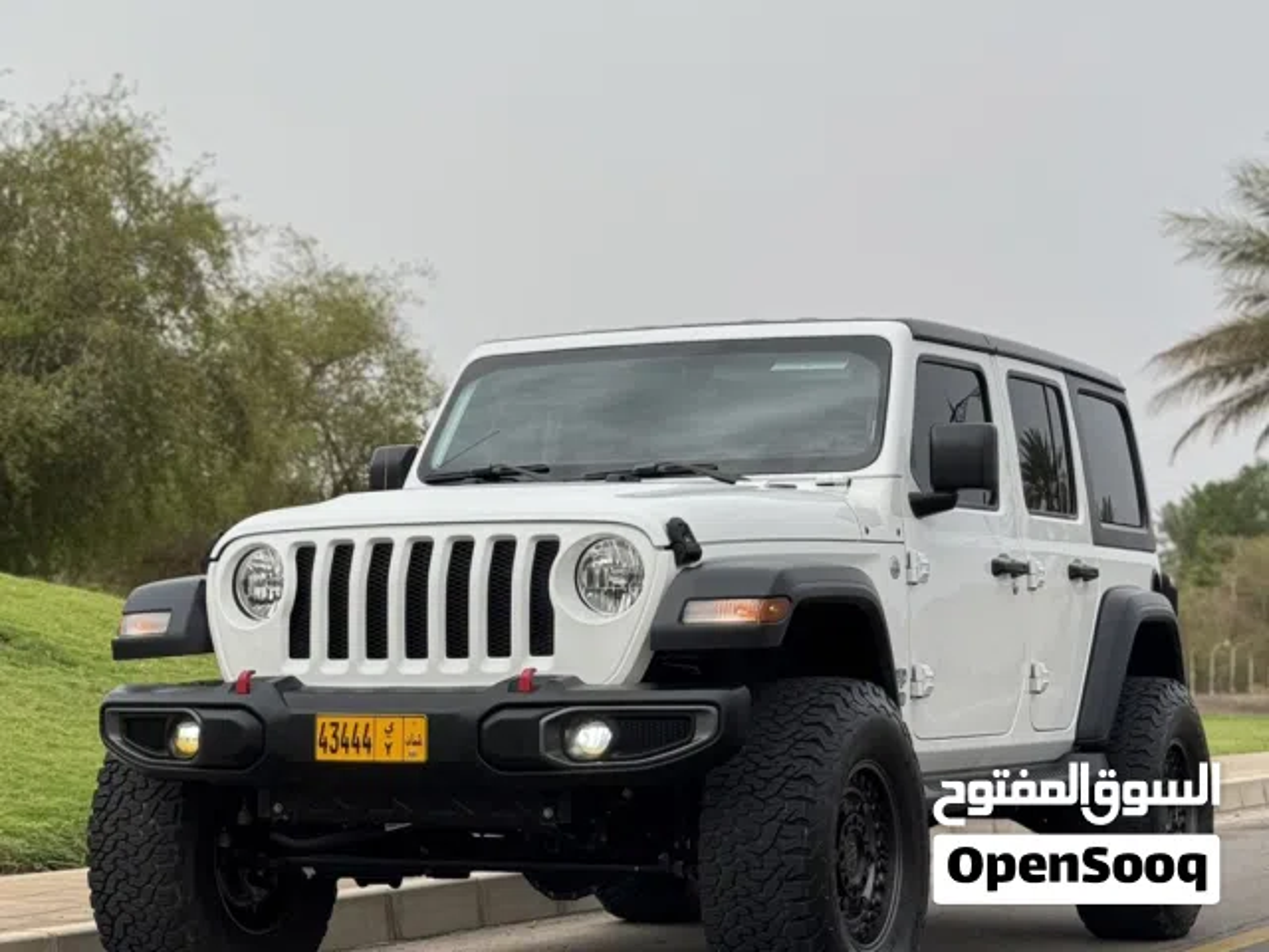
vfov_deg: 30.3
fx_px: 1760
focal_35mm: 48
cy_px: 476
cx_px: 634
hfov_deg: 39.7
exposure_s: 1/2110
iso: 64
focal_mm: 6.76
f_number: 1.78
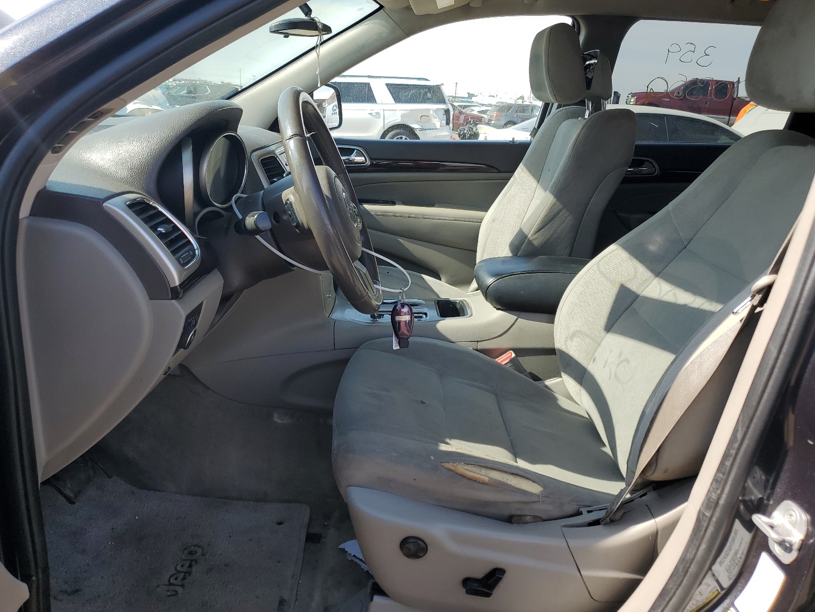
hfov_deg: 65.3
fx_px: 636
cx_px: 402
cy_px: 299
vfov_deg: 51.4
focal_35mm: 27
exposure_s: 1/1000
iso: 50
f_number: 1.5
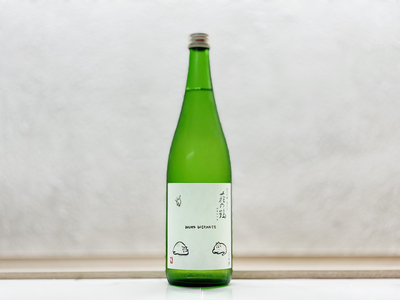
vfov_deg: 28.0
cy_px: 150
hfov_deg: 36.8
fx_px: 601
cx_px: 200
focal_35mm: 52
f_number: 2
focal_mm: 6
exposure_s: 1/100
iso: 64
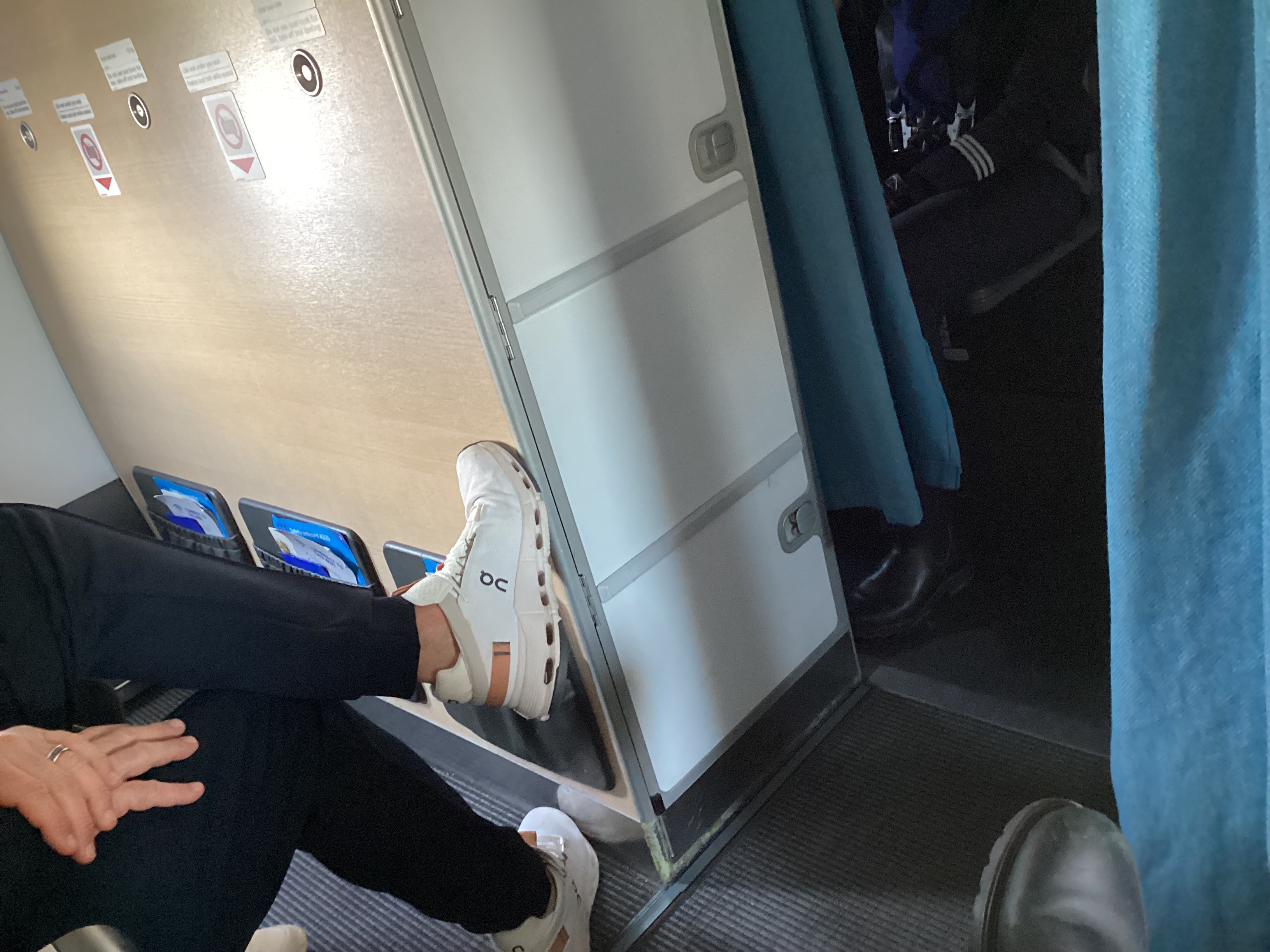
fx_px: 1137
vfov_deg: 45.4
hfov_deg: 58.4
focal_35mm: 31
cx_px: 635
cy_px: 476
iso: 250
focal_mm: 3.3
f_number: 2.4
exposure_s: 1/33
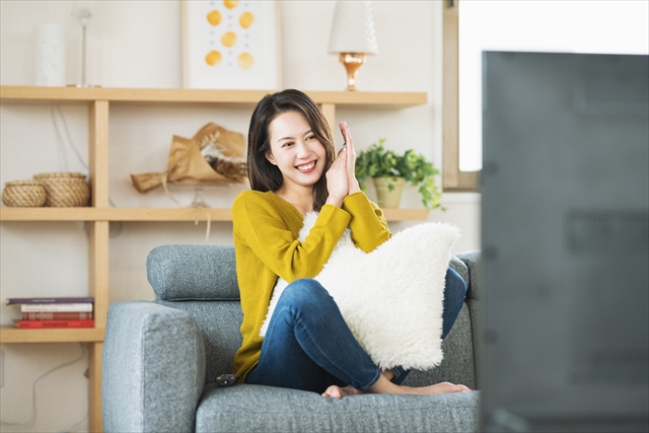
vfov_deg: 13.0
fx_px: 1893
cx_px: 324
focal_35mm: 105
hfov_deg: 19.5
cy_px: 216
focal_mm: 105
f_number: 2
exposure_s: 1/160
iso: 400
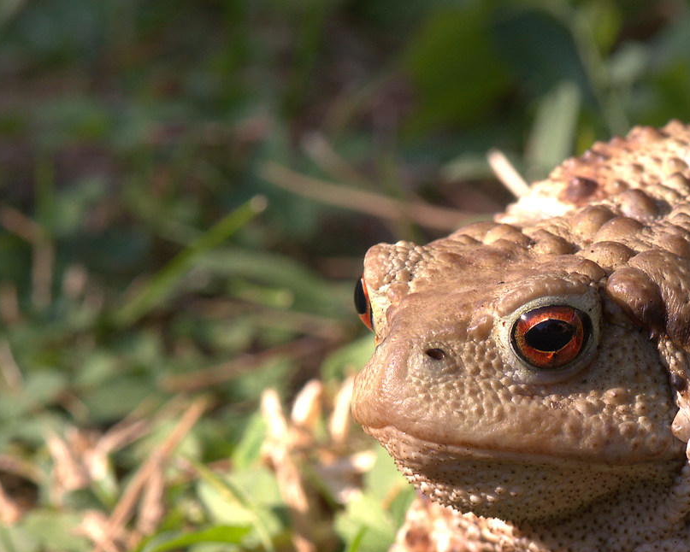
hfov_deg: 6.6
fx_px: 5985
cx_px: 583
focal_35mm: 293
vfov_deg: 5.3
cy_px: 472
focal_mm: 105
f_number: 13
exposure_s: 1/125
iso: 250
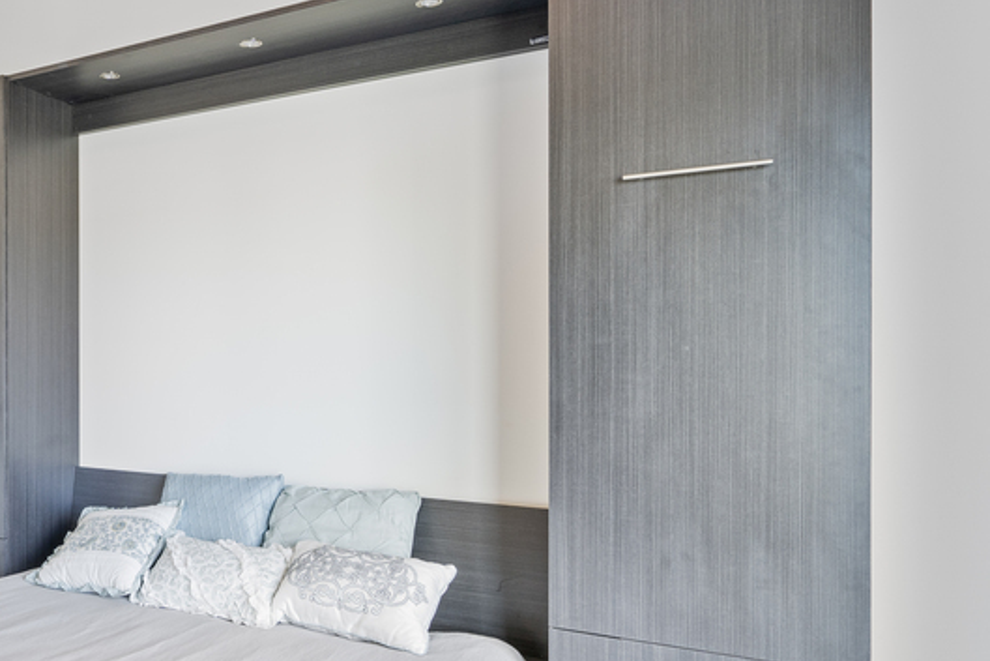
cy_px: 366
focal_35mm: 31
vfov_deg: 42.3
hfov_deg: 53.1
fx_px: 853
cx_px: 107
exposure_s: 1/13
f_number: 8
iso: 320
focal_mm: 16
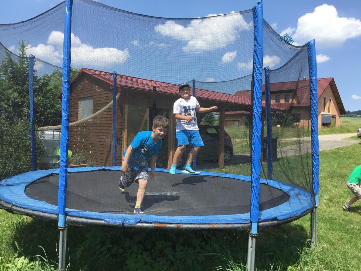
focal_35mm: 31
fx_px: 323
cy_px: 136
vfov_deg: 45.5
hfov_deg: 58.3
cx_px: 180
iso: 25
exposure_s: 1/916
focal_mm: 3.3
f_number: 2.4
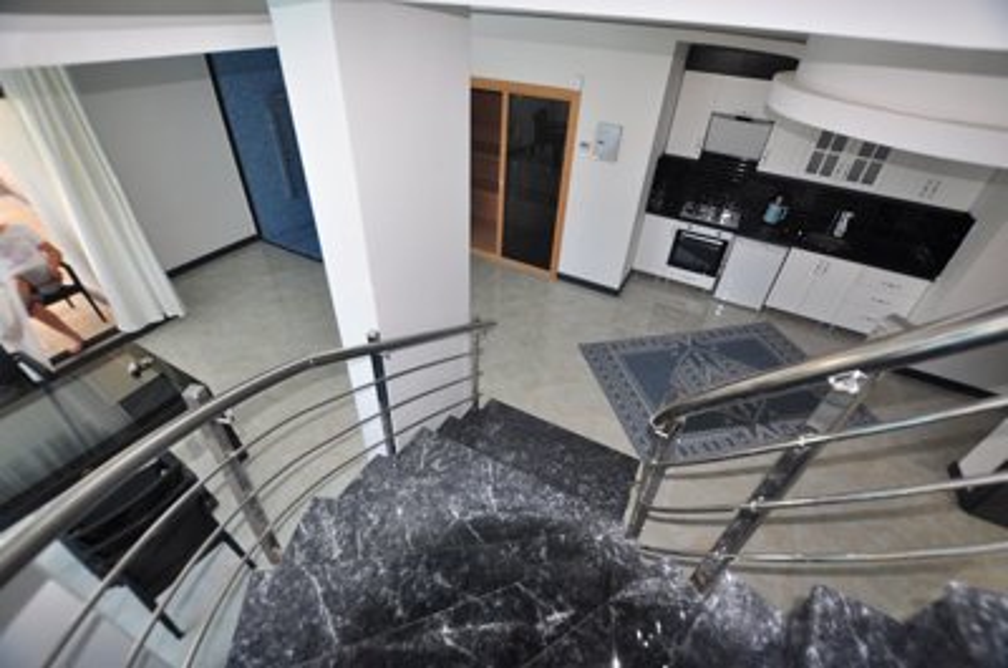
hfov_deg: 100.5
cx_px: 504
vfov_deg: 77.1
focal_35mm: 15
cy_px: 334
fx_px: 419
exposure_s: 1/100
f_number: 4.5
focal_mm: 10
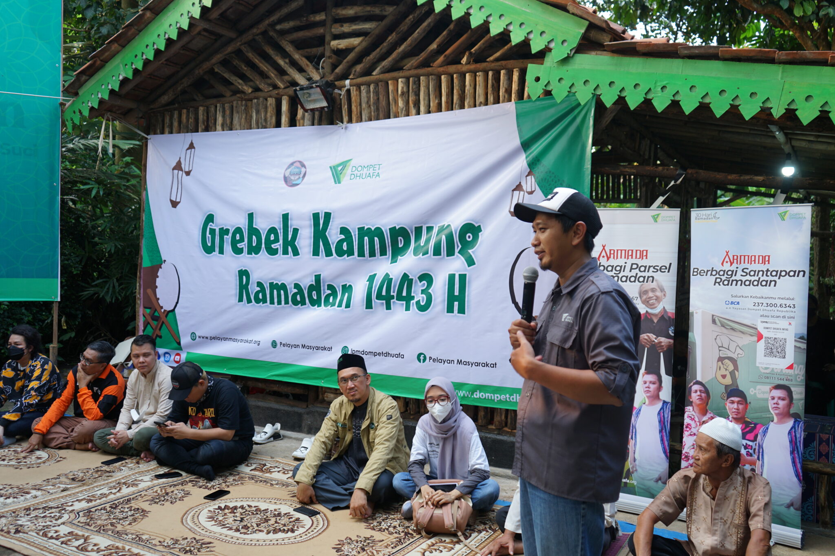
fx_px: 719
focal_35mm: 31
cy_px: 278
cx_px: 418
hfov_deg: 60.3
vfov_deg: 42.3
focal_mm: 31
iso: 160
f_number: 3.5
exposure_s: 1/60
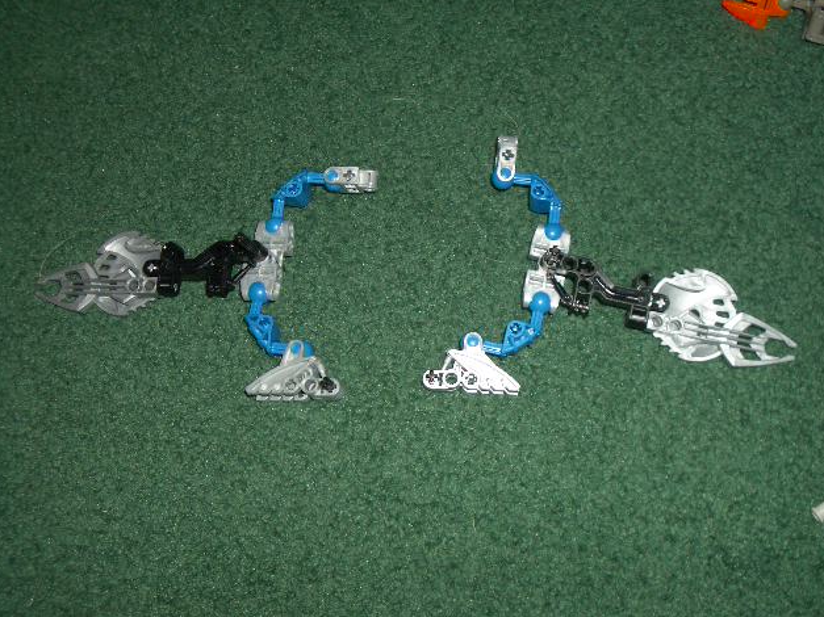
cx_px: 413
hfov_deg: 38.2
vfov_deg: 29.1
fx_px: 1190
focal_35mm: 50
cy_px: 305
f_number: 3.1
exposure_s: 1/60
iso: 100
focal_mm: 8.2
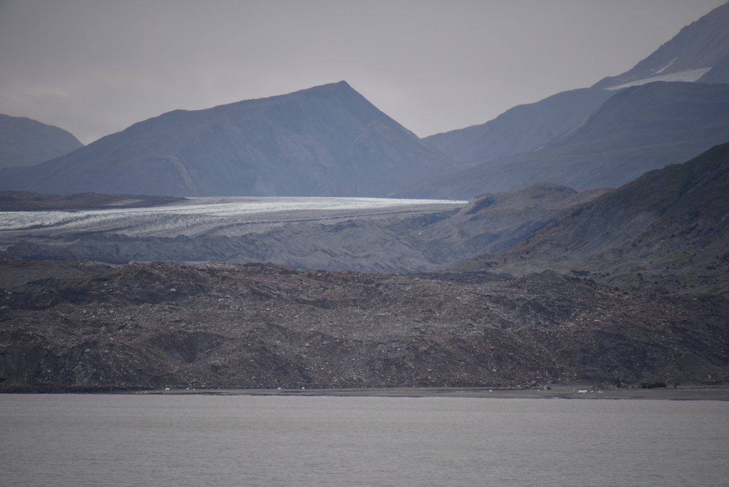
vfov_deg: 4.6
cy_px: 244
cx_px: 364
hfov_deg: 6.9
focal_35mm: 300
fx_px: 6076
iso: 360
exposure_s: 1/640
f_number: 5.6
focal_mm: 300
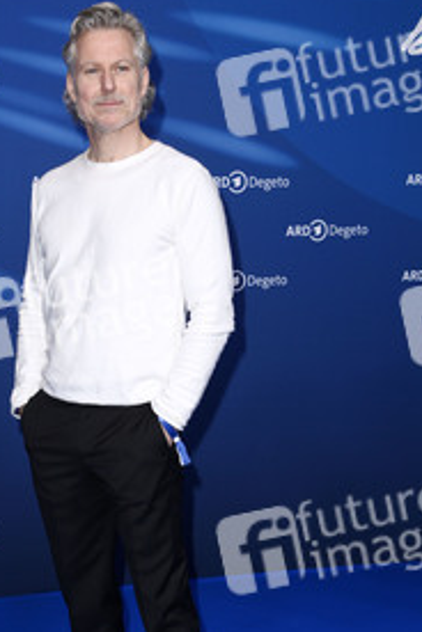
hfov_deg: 16.2
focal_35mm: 84
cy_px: 426
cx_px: 126
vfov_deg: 24.1
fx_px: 1477
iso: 640
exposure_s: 1/250
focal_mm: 58
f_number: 6.3
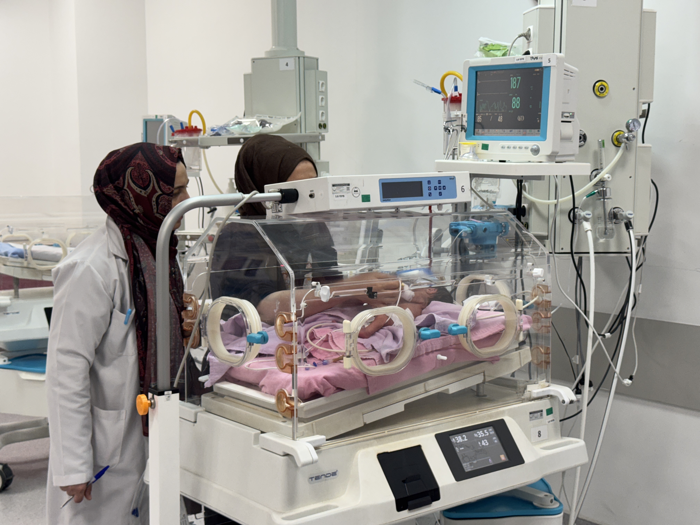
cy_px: 262
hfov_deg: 39.7
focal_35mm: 48
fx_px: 971
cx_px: 350
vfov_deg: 30.3
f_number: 1.78
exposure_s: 1/50
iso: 64
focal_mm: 6.76
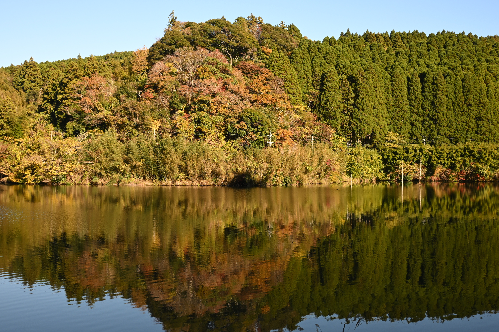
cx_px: 250
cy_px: 166
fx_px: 572
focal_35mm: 41
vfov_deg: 32.4
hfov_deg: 47.2
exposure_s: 1/125
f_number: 8
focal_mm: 27.5
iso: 100
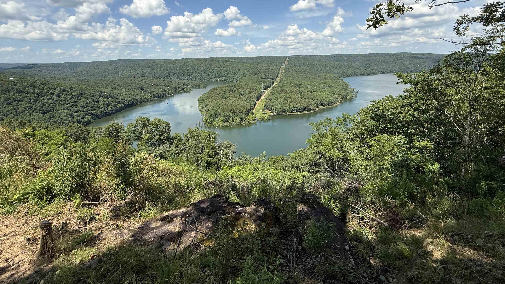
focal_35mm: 16
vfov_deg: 65.3
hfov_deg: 99.4
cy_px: 95
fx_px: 214
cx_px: 255
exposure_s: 1/1901
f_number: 2.2
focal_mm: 2.22
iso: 50
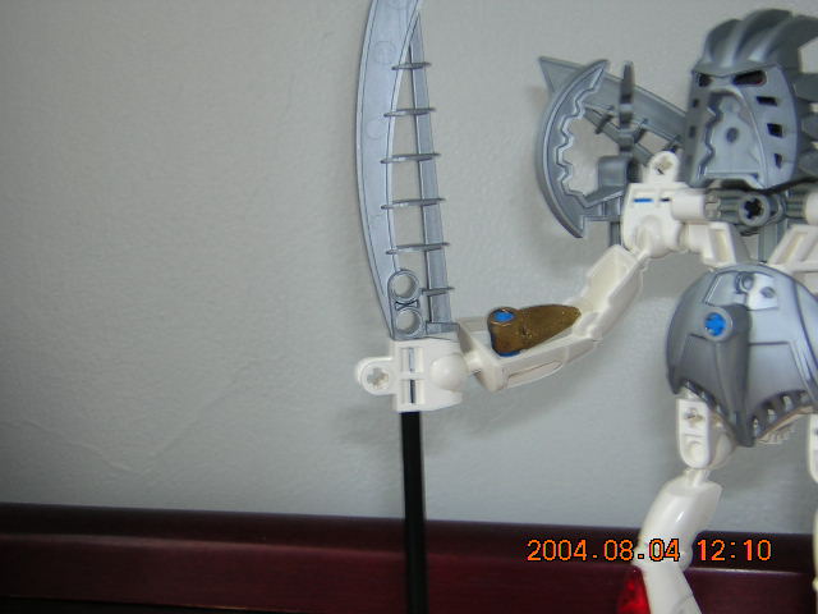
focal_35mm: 62
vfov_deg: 23.7
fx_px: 1465
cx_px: 409
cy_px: 307
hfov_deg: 31.2
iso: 100
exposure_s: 1/30
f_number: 3.4
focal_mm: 8.1
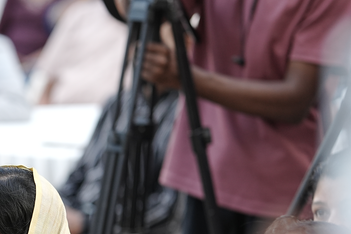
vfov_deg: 4.8
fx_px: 2808
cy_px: 305
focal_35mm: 288
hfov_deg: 7.1
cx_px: -128
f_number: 2
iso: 400
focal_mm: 85
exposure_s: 1/320
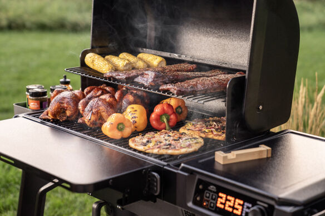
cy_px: 108
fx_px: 632
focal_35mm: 70
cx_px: 162
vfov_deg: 19.4
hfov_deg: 28.9
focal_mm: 70
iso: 640
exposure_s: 1/160
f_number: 2.8
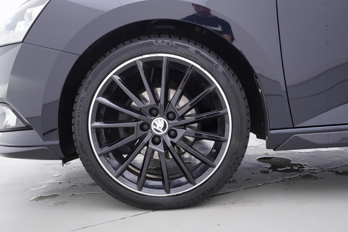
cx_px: 174
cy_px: 116
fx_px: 348
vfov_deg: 36.9
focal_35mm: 36
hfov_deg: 53.1
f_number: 3.2
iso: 125
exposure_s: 1/50
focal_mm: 24
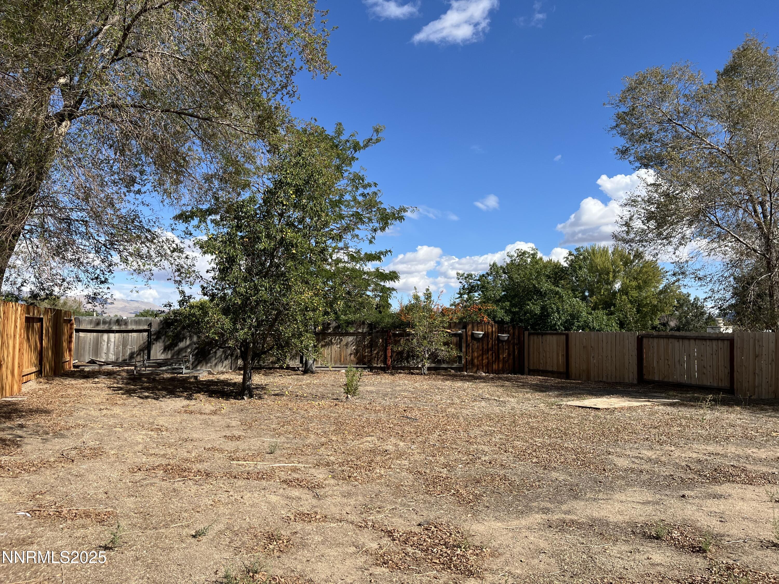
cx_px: 390
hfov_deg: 67.3
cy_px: 292
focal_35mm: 26
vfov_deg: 53.1
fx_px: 585
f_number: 1.6
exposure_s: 1/3135
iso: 50
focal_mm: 5.1
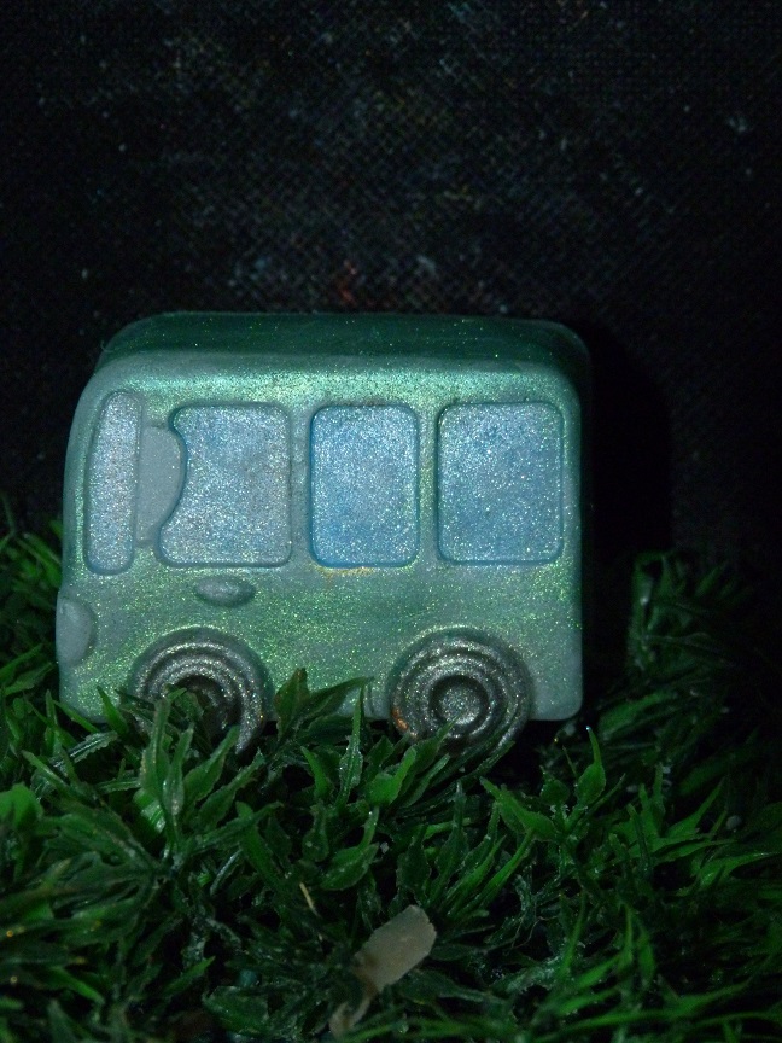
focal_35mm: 99
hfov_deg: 14.9
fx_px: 2982
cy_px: 522
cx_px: 391
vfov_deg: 19.8
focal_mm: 17.9
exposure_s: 1/250
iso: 400
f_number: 3.5
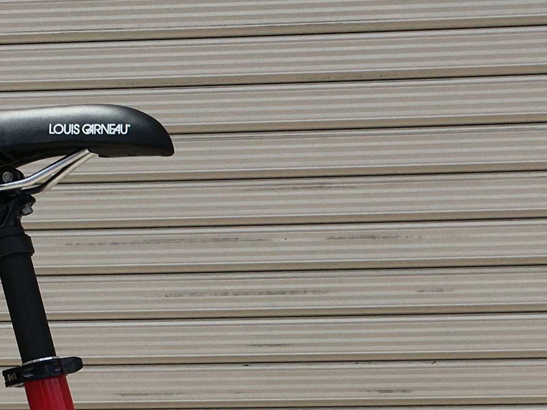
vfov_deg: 13.7
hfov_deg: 18.5
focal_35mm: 105
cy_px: 505
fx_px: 1659
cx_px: 444
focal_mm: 4.15
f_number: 2.2
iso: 25
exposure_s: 1/1399
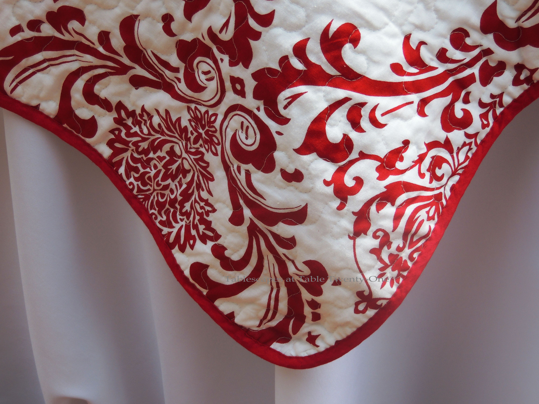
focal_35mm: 135
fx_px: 2102
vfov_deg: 11.0
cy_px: 202
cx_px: 270
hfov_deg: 14.6
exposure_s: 1/320
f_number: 4.3
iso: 100
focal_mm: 24
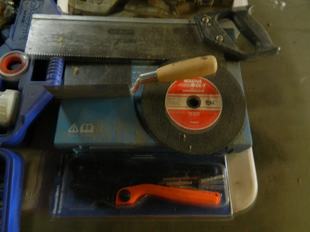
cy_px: 116
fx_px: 224
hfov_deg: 69.4
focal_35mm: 25
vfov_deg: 54.9
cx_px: 155
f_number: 3.1
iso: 400
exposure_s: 1/2
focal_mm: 4.5
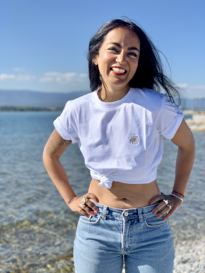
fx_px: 411
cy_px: 136
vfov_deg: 36.8
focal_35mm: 52
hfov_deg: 28.0
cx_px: 102
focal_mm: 6
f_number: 2.4
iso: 16
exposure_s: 1/999
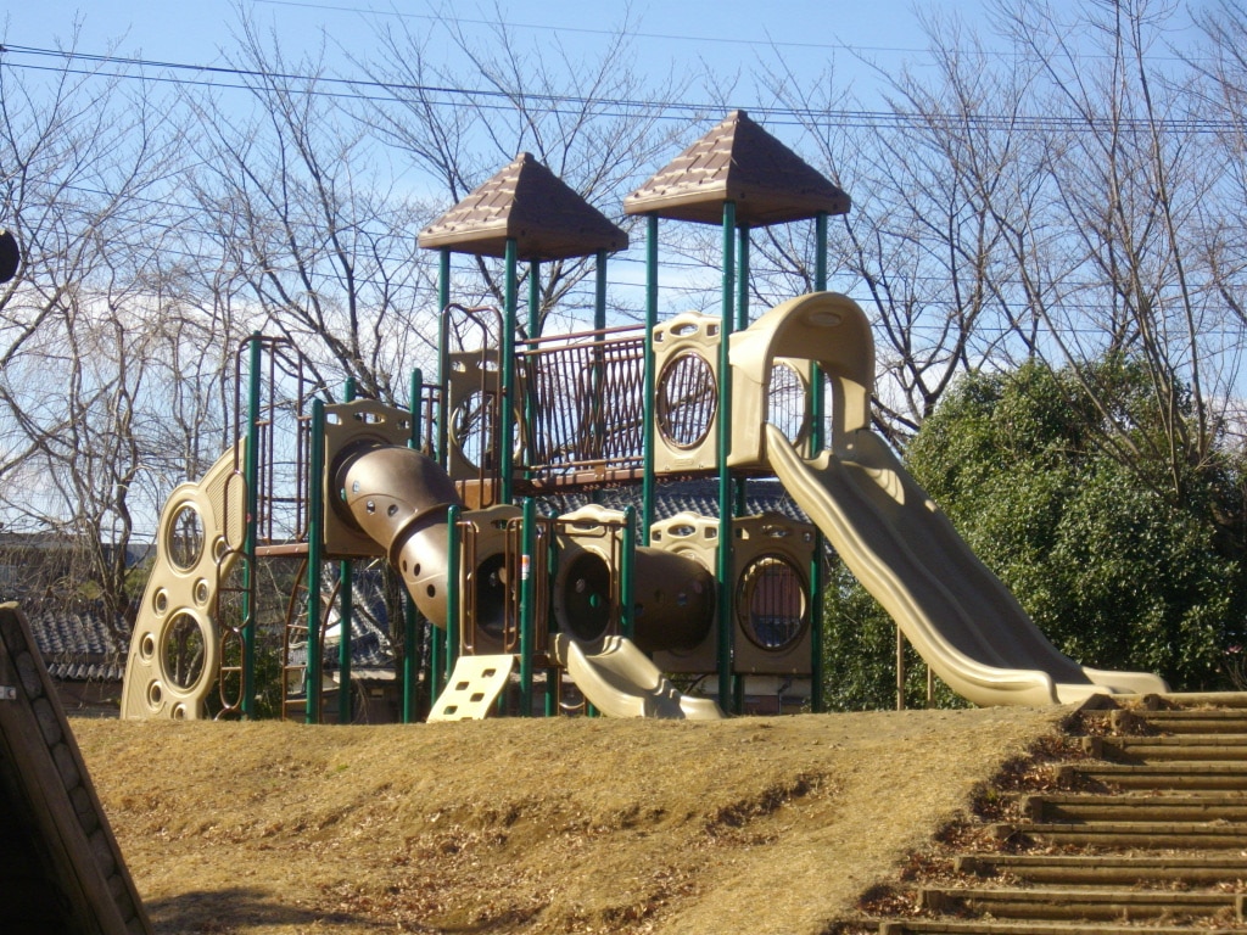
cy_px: 468
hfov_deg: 17.6
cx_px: 624
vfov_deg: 13.2
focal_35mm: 112
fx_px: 4035
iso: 100
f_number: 5.2
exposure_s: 1/400
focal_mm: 18.6
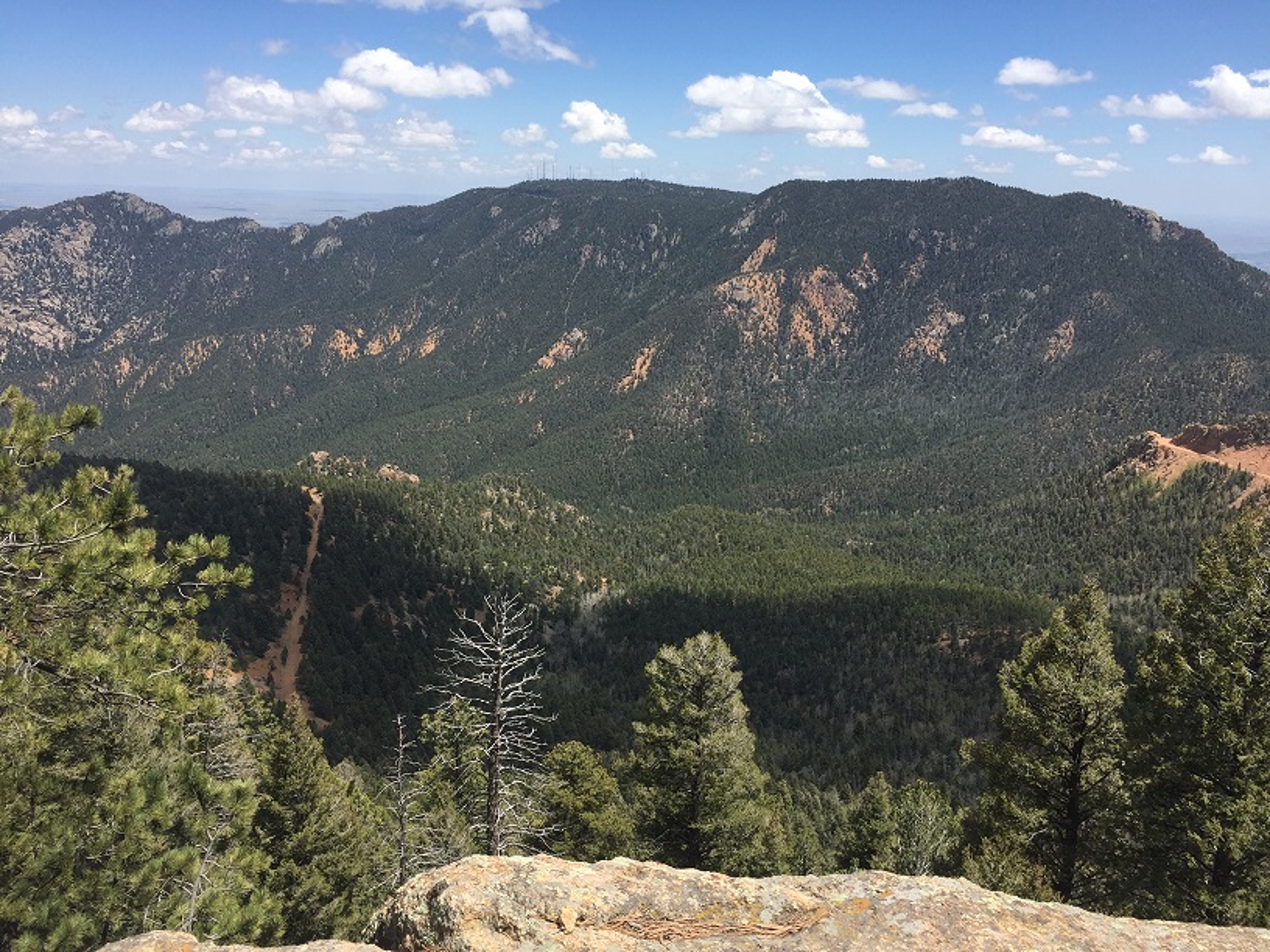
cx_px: 635
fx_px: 1064
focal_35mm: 29
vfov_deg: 48.2
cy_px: 476
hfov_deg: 61.7
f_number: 2.2
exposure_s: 1/1980
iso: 32
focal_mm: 4.15
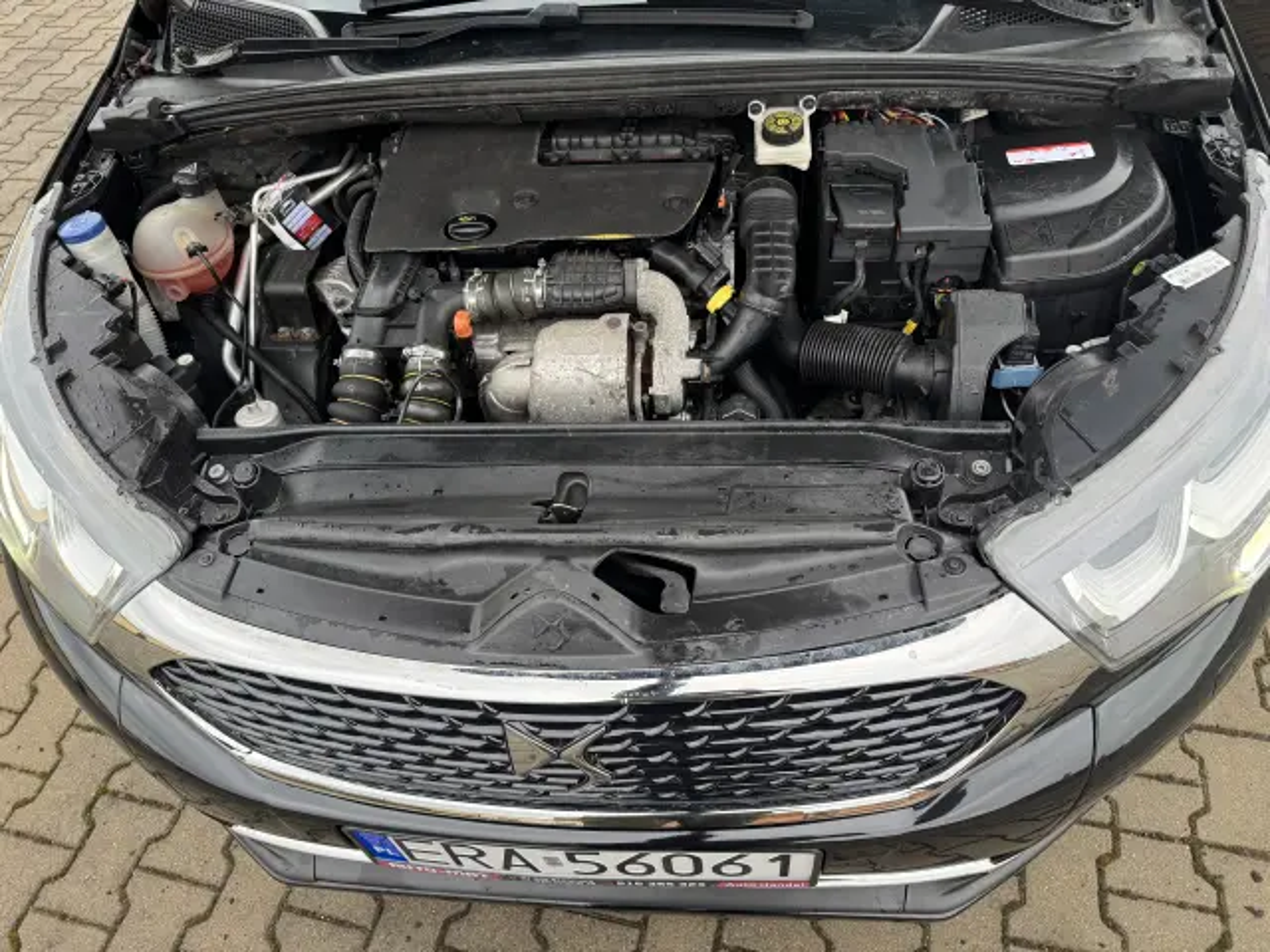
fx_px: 881
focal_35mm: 24
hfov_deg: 71.6
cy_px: 476
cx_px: 635
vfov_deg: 56.8
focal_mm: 6.76
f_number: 1.78
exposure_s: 1/126
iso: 100
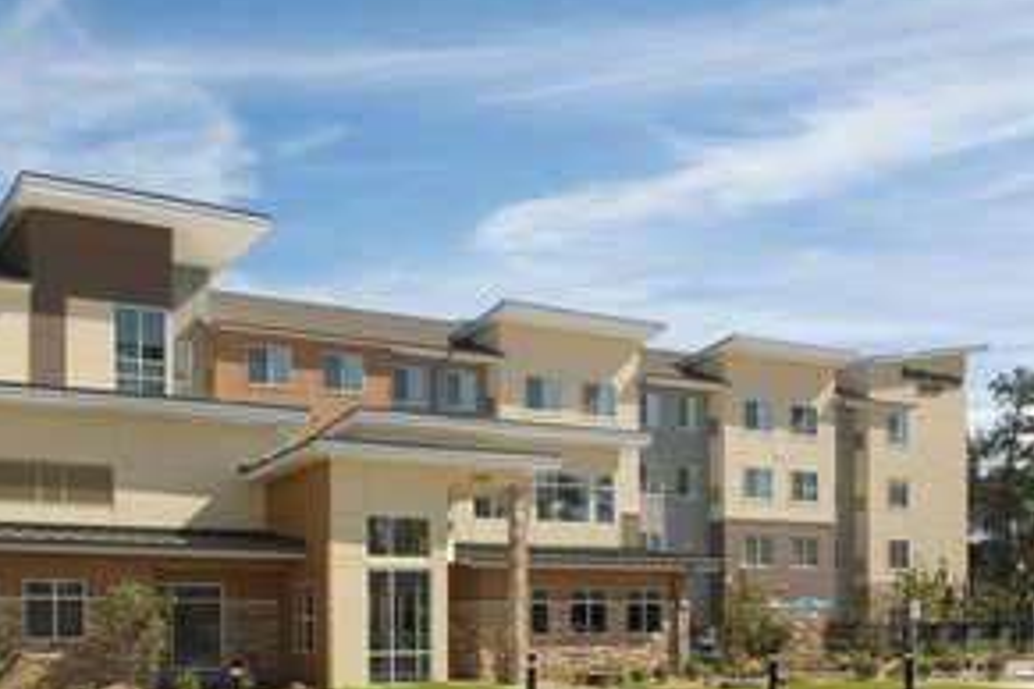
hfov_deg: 51.6
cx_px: 419
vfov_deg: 35.9
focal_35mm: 37
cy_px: 369
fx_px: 1063
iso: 100
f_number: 10
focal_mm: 28
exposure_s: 1/160
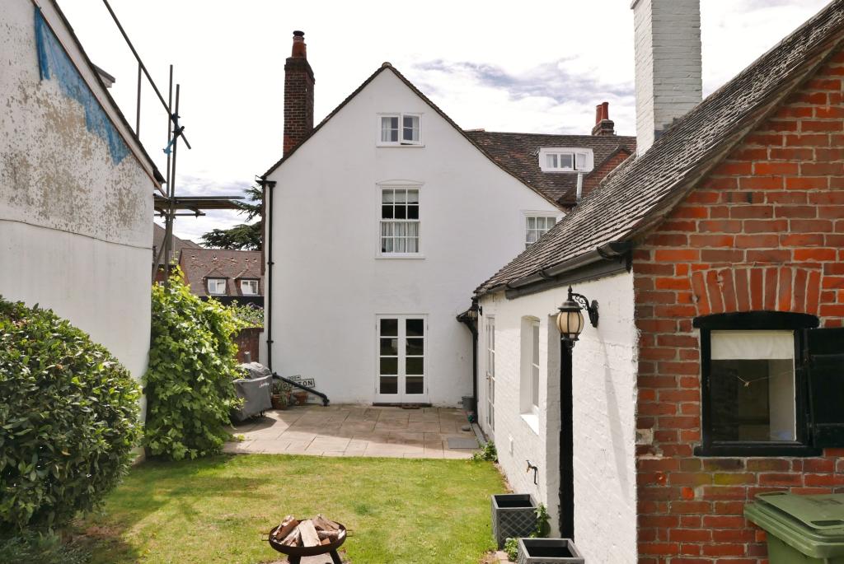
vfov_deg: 53.2
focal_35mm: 24
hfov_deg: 73.7
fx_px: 563
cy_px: 282
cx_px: 422
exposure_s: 1/800
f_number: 5.6
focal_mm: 10.9
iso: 200
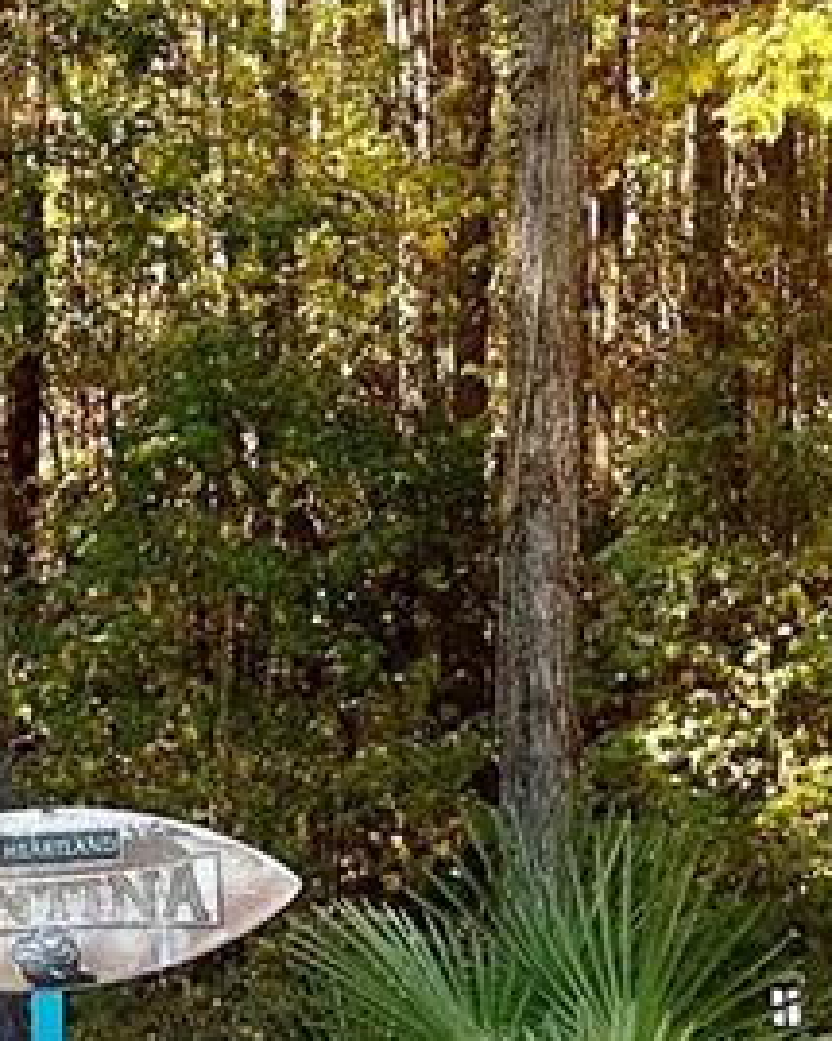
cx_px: -174
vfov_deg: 14.4
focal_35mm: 134
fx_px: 4127
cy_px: 592
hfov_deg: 11.3
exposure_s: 1/482
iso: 80
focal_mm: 6.86
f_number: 1.78
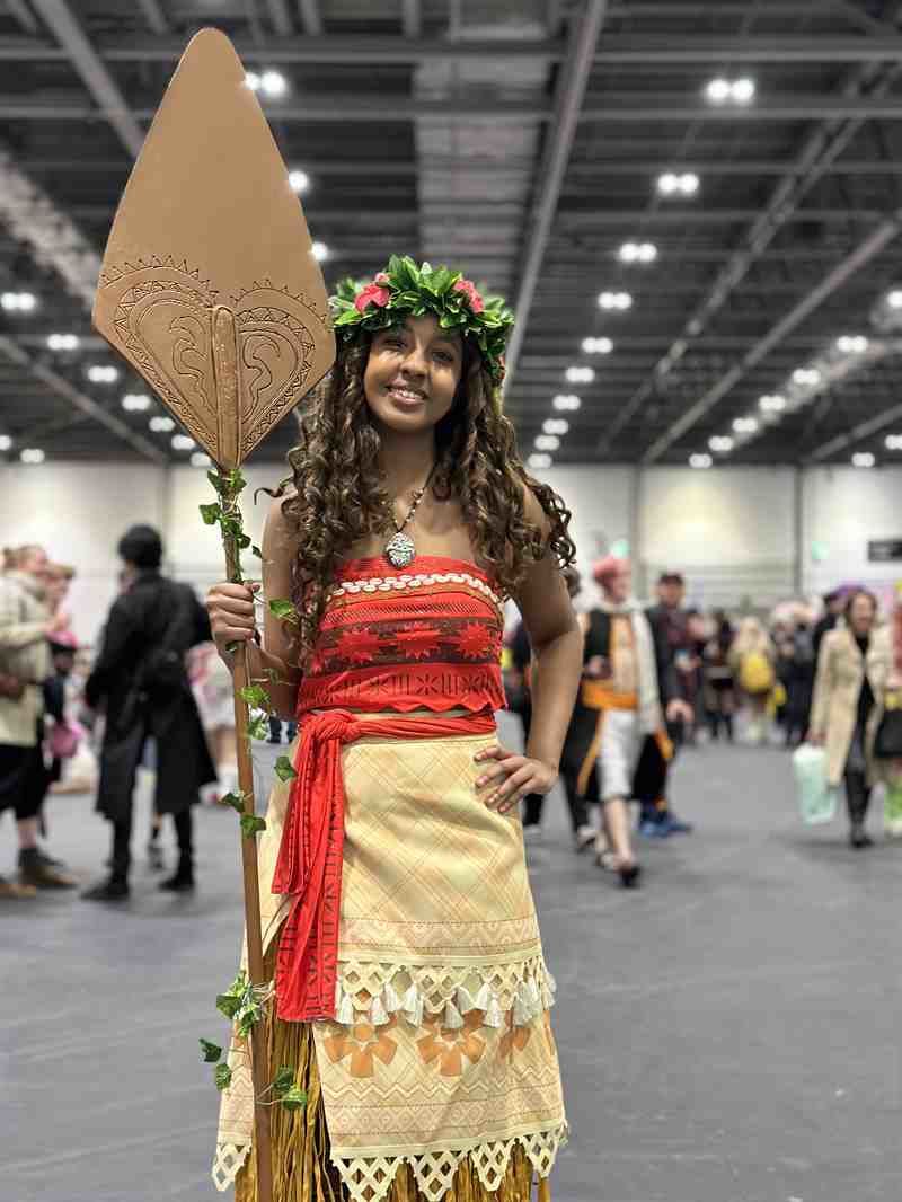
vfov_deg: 39.6
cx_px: 451
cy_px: 601
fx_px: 1667
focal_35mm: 48
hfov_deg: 30.3
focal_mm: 6.86
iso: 400
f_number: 1.78
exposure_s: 1/33
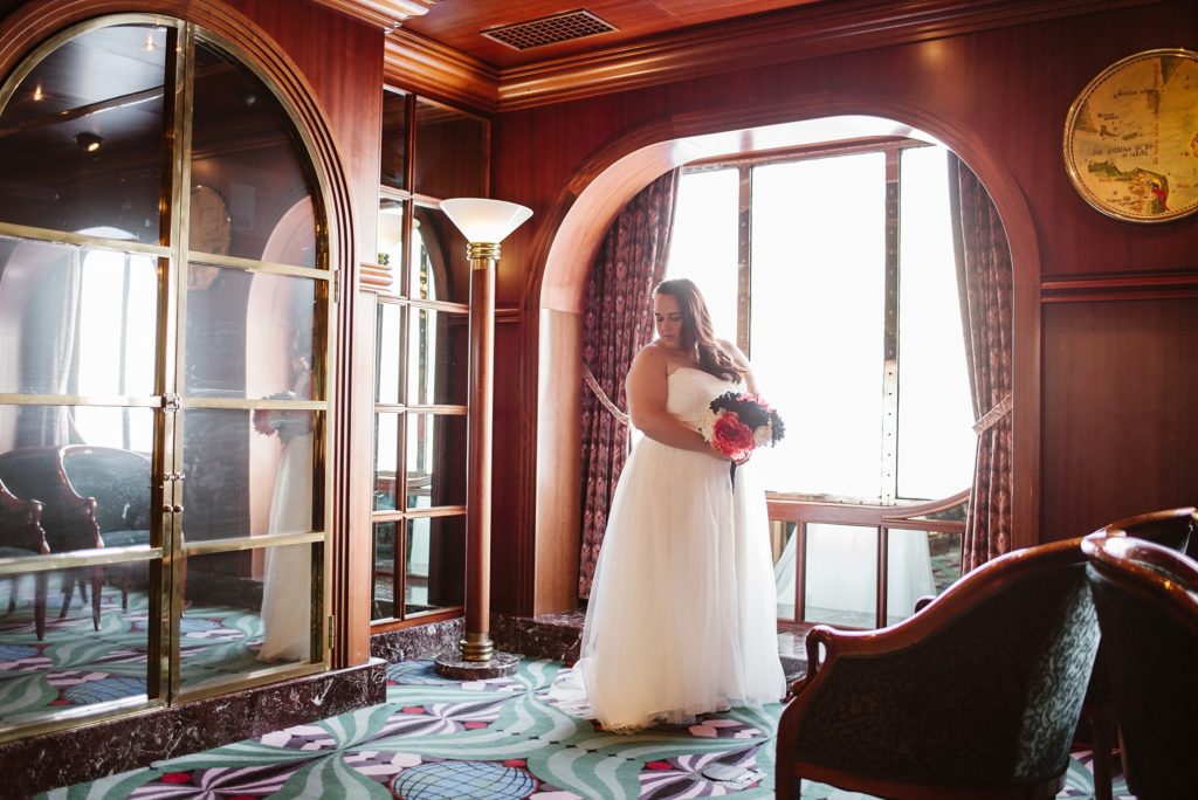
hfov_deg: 54.4
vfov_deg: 37.9
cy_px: 400
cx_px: 599
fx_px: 1165
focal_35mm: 35
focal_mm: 35
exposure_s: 1/200
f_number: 2.2
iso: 640
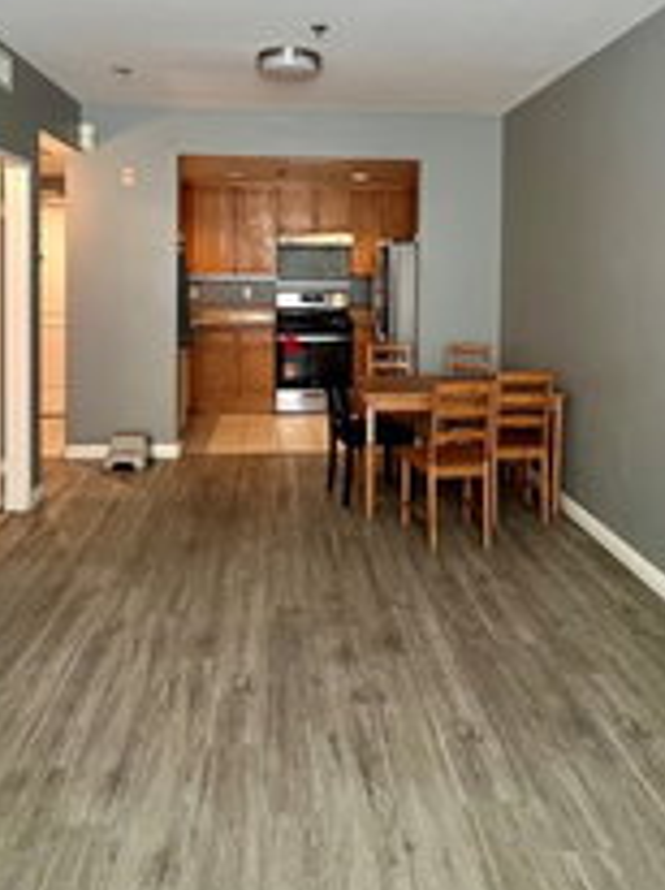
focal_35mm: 27
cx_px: 348
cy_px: 294
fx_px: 693
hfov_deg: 51.2
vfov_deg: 63.7
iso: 250
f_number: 1.8
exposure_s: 1/60
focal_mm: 1.57
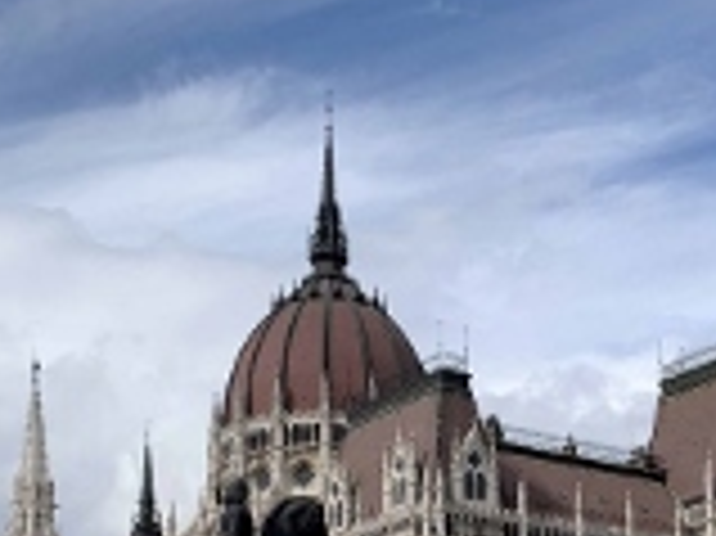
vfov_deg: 18.2
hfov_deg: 25.5
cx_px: 489
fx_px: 1571
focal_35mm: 76
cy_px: 669
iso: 25
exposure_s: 1/3401
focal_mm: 4.25
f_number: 1.8
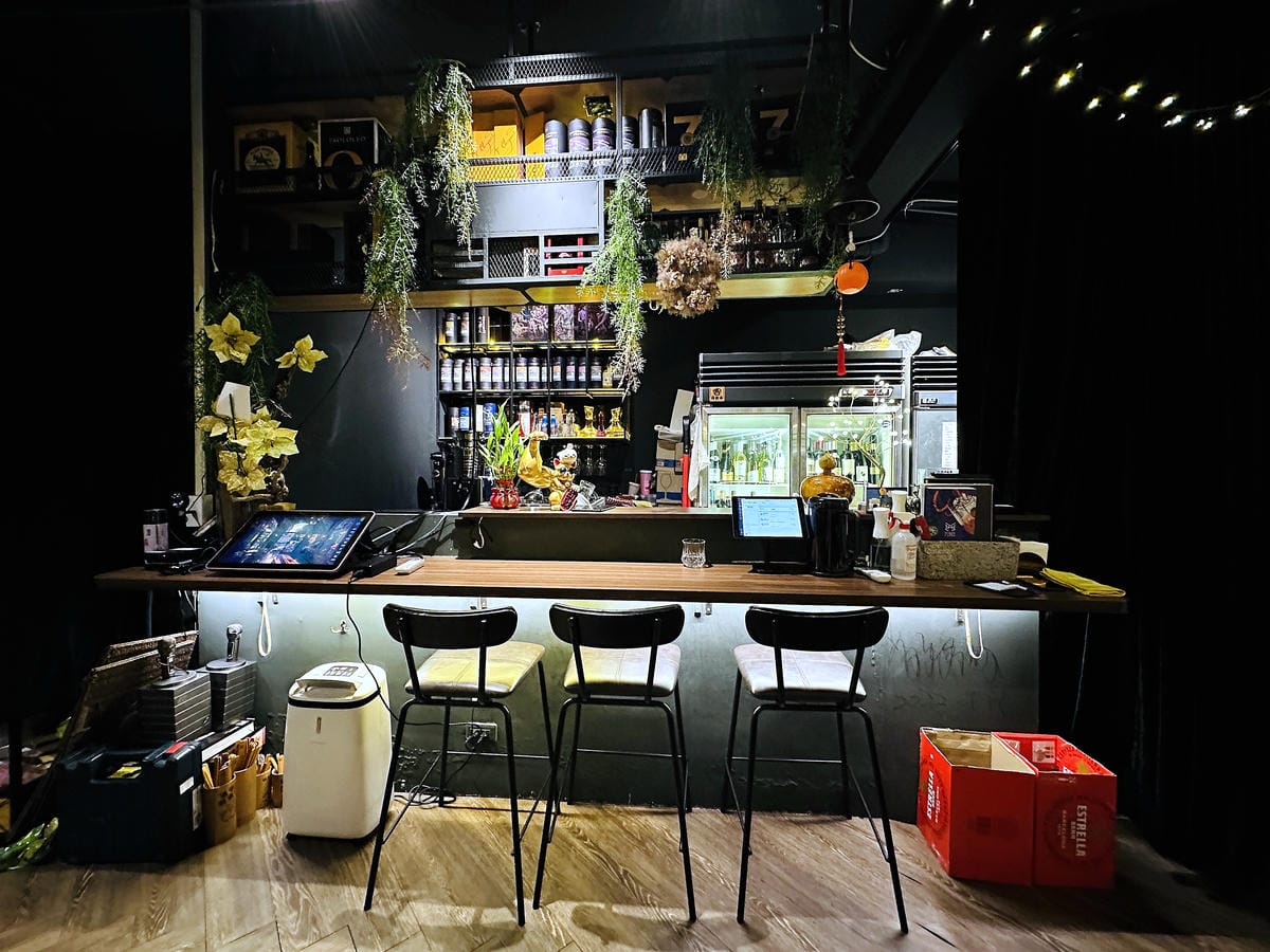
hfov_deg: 102.1
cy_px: 476
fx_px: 514
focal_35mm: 14
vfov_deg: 85.7
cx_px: 635
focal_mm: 2.22
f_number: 2.2
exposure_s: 1/40
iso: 800
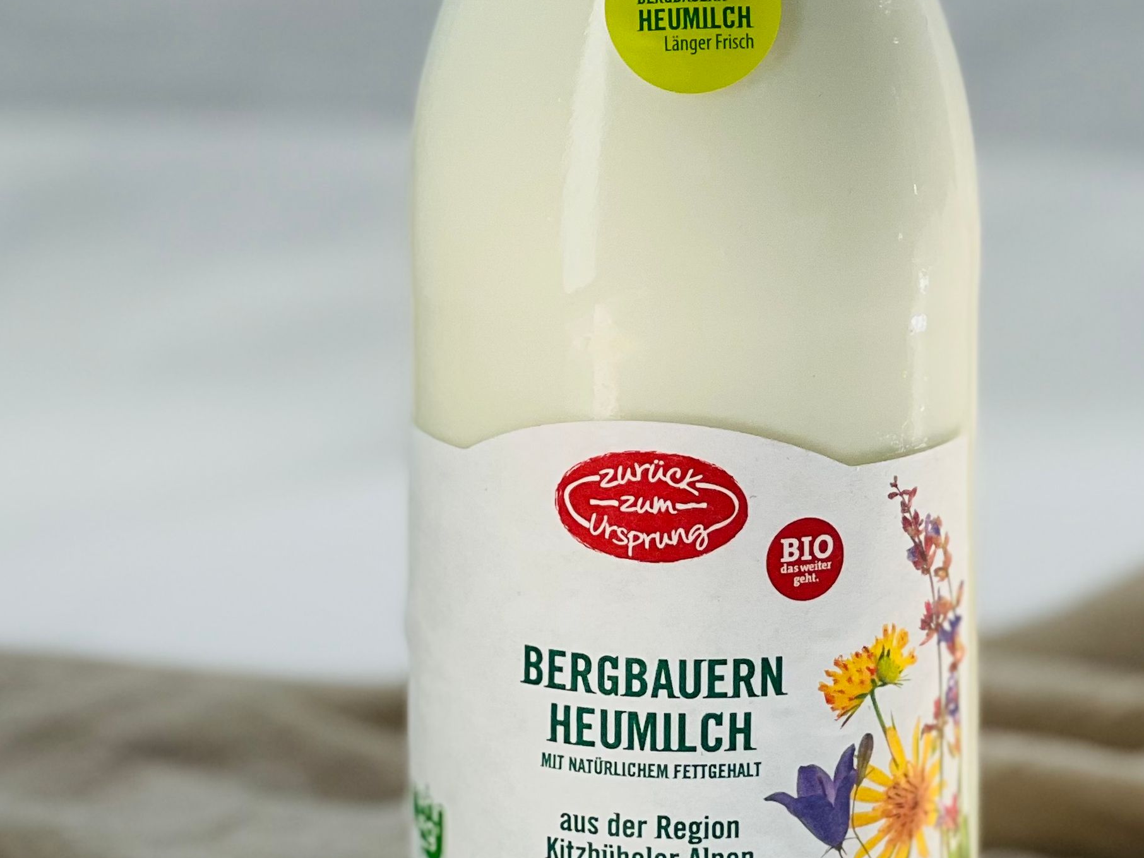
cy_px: 336
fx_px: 5618
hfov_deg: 11.5
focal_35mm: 170
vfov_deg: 8.7
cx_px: 1201
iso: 64
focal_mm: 9
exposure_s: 1/121
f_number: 2.8
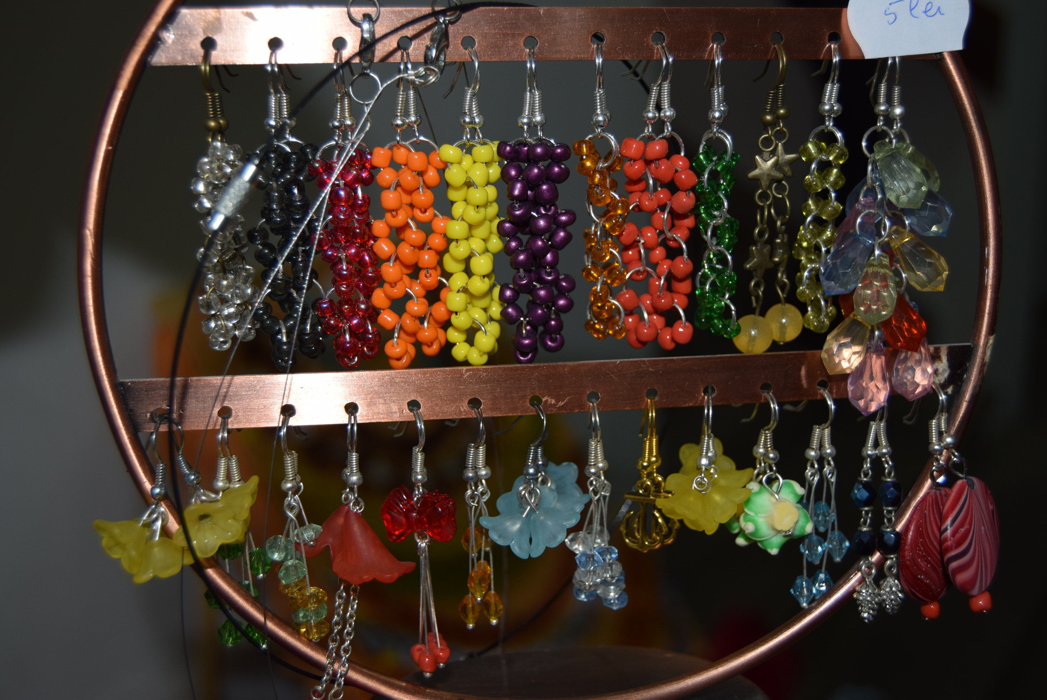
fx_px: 1353
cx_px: 524
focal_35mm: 46
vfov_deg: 29.0
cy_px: 350
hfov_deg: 42.3
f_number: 4.2
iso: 200
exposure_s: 1/60
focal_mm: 31
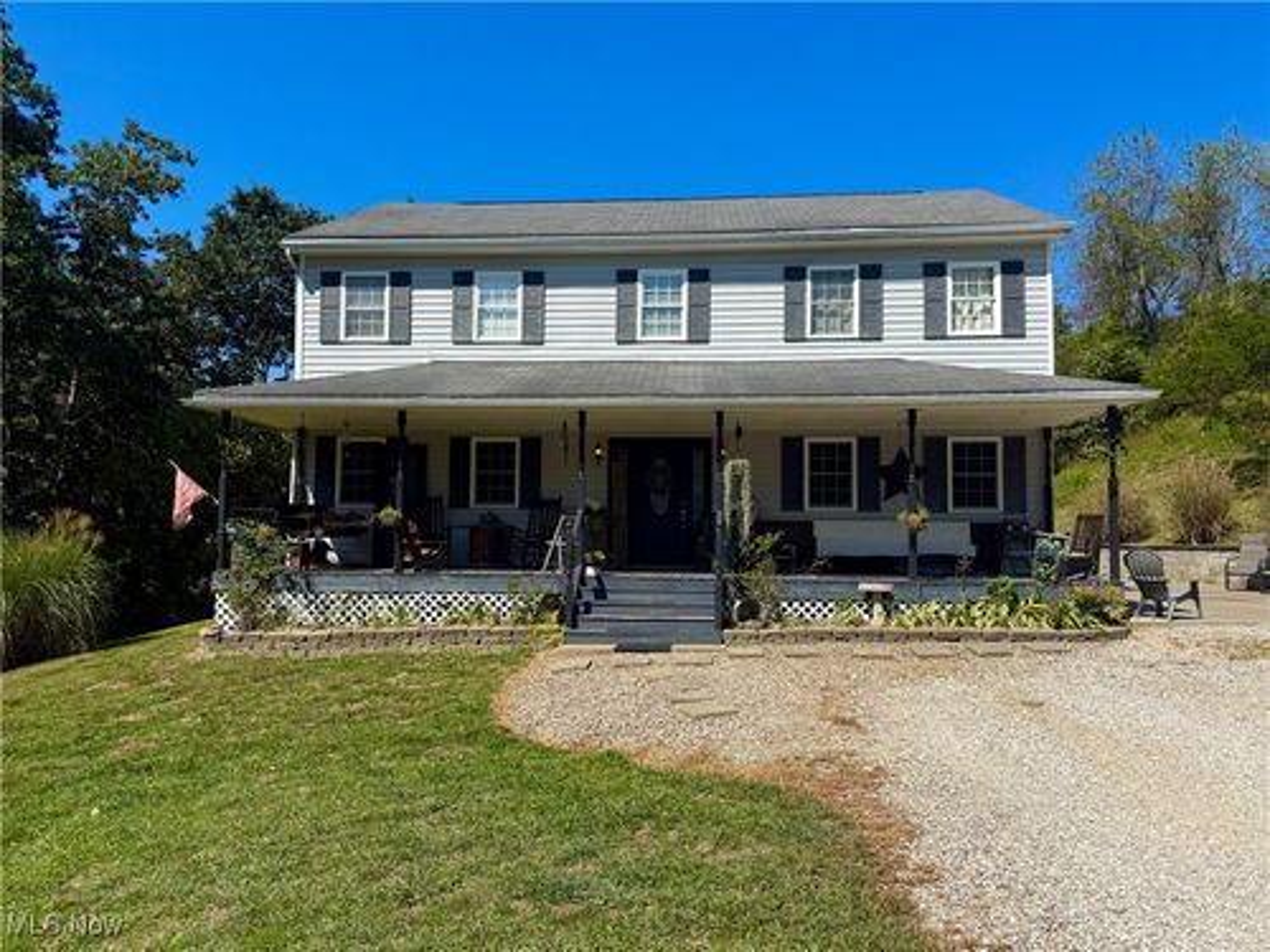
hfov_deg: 71.6
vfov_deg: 56.8
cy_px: 476
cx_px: 635
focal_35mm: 24
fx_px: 881
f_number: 1.78
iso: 80
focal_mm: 6.76
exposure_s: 1/5319
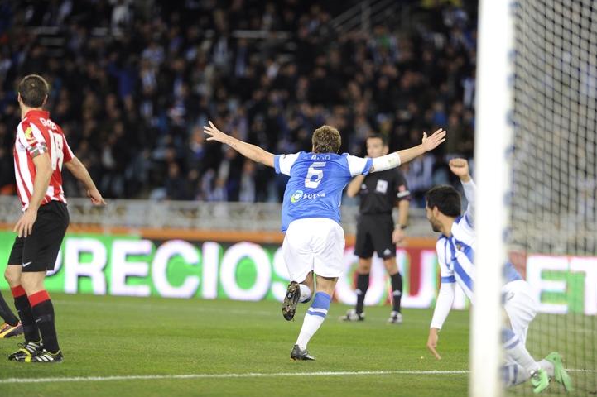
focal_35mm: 302
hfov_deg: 6.8
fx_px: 5006
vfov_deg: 4.5
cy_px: 198
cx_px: 299
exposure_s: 1/800
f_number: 3.2
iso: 3200
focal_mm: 300
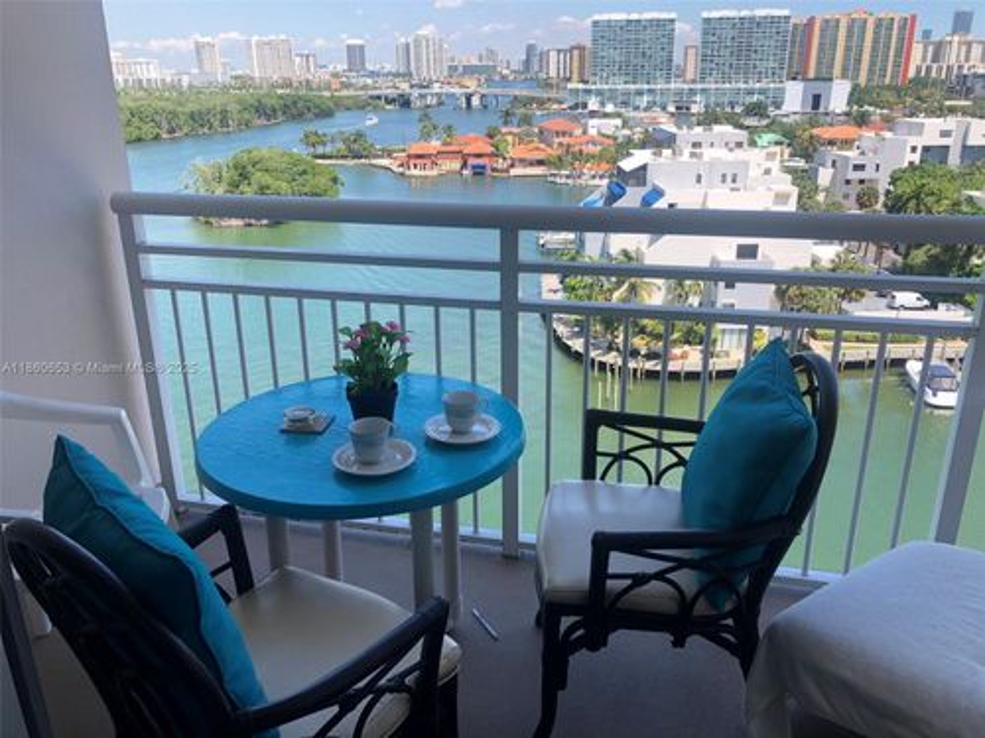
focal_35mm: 28
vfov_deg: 49.7
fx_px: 797
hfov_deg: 63.4
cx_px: 492
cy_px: 369
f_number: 1.8
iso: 20
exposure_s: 1/476
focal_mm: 4
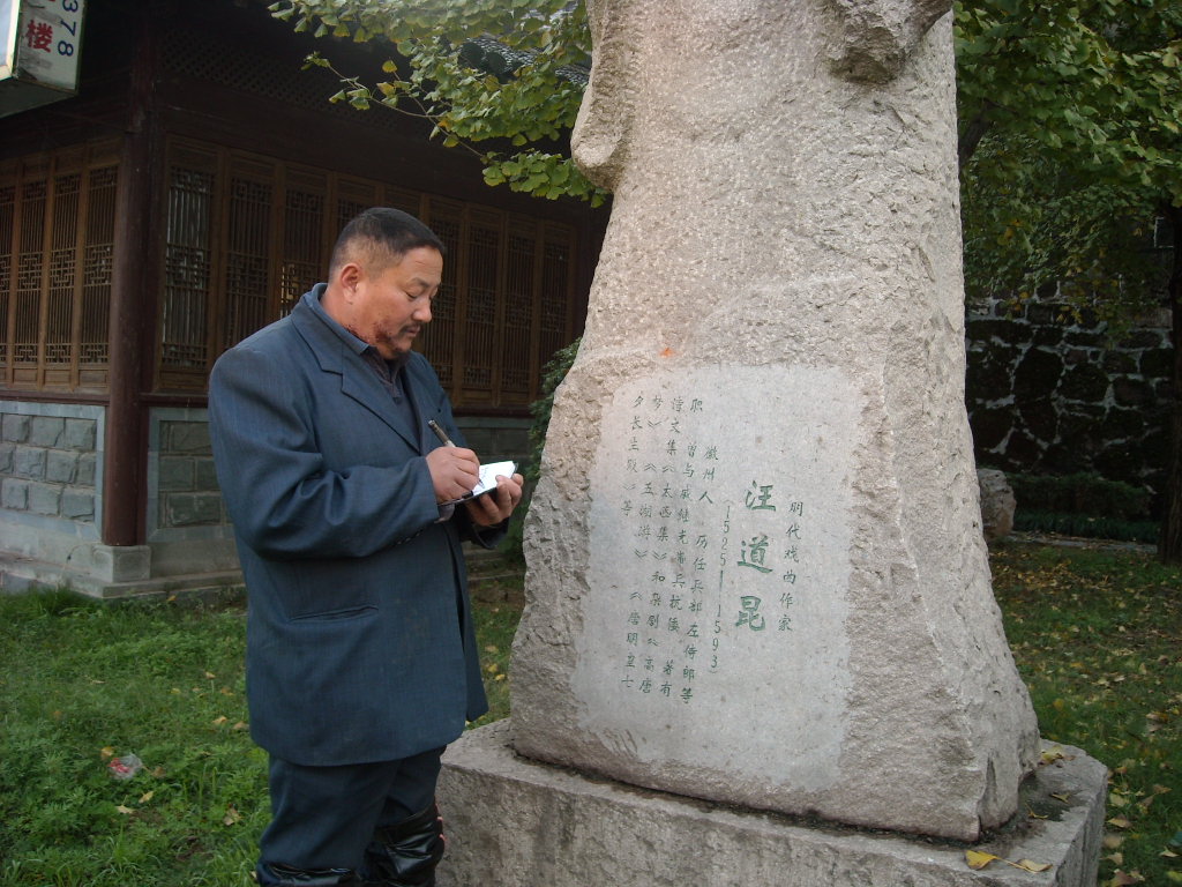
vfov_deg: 40.7
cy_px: 444
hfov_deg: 52.6
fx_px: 1195
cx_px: 591
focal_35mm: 35
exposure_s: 1/64
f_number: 2.8
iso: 64
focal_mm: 5.7
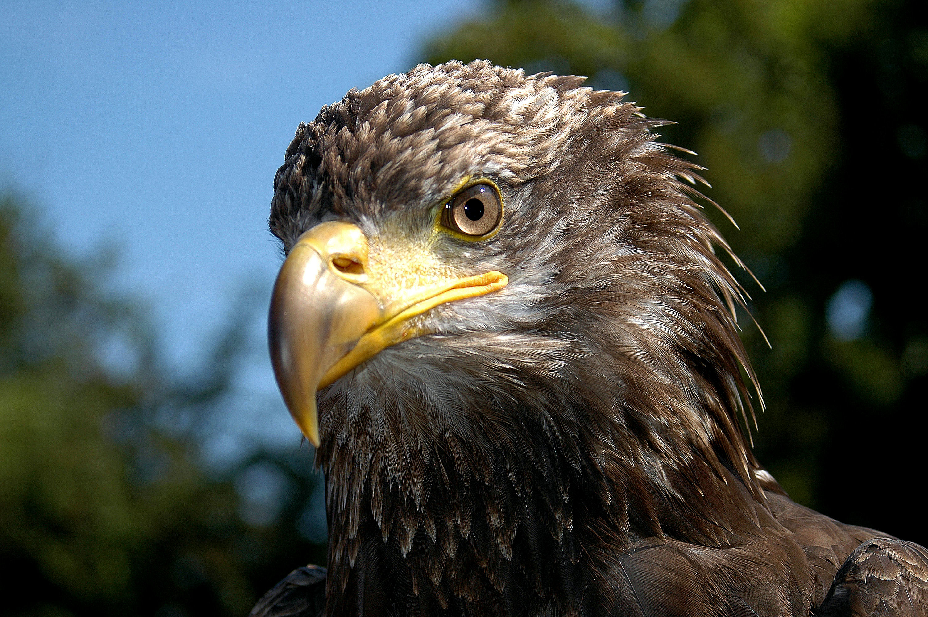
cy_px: 308
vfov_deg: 11.4
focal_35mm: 120
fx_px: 3091
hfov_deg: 17.1
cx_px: 464
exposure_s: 1/500
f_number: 7.1
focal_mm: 80
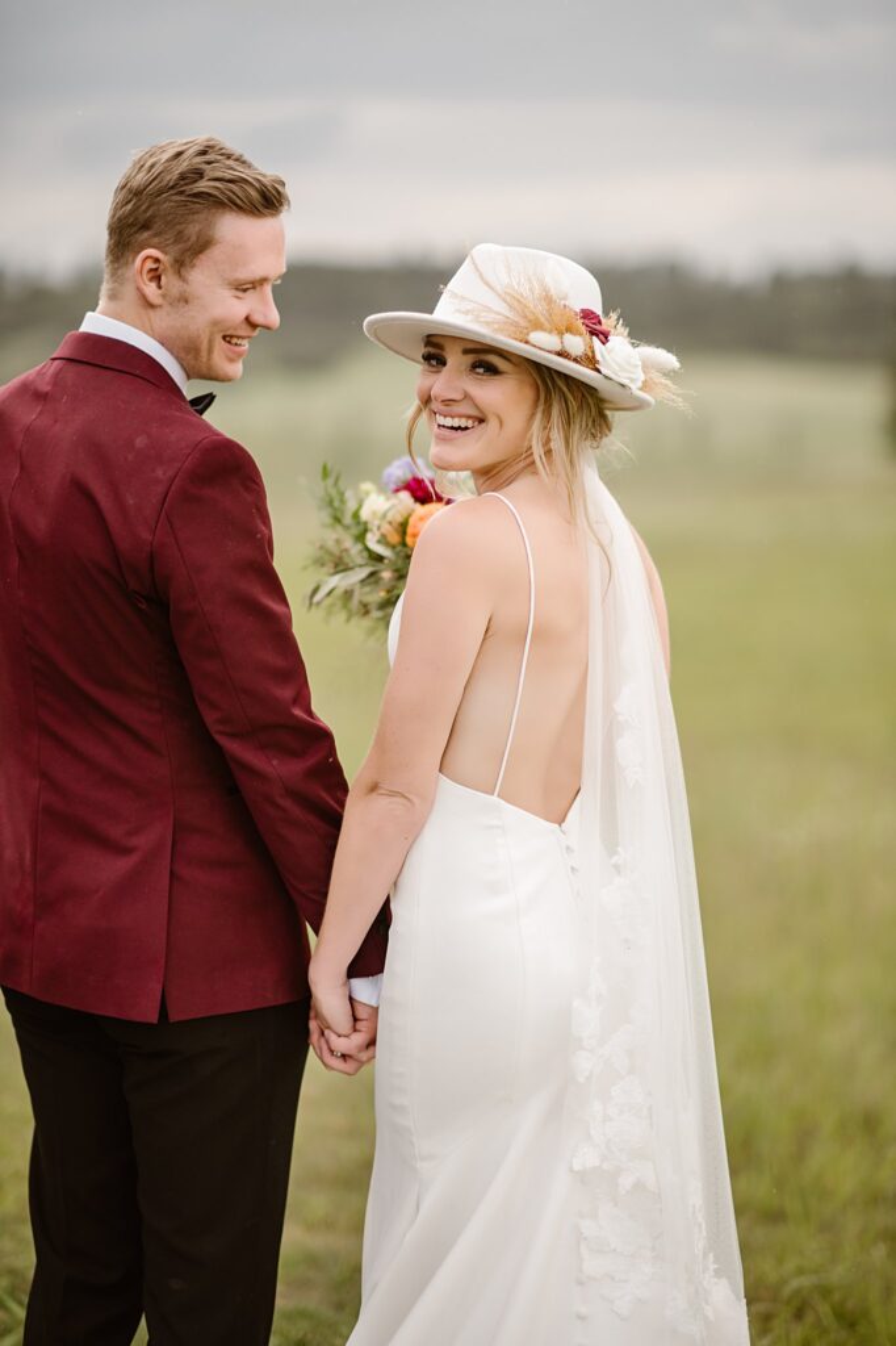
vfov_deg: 23.9
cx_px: 448
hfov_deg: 16.1
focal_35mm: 85
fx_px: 3175
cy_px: 673
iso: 400
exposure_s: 1/3200
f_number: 1.6
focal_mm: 85
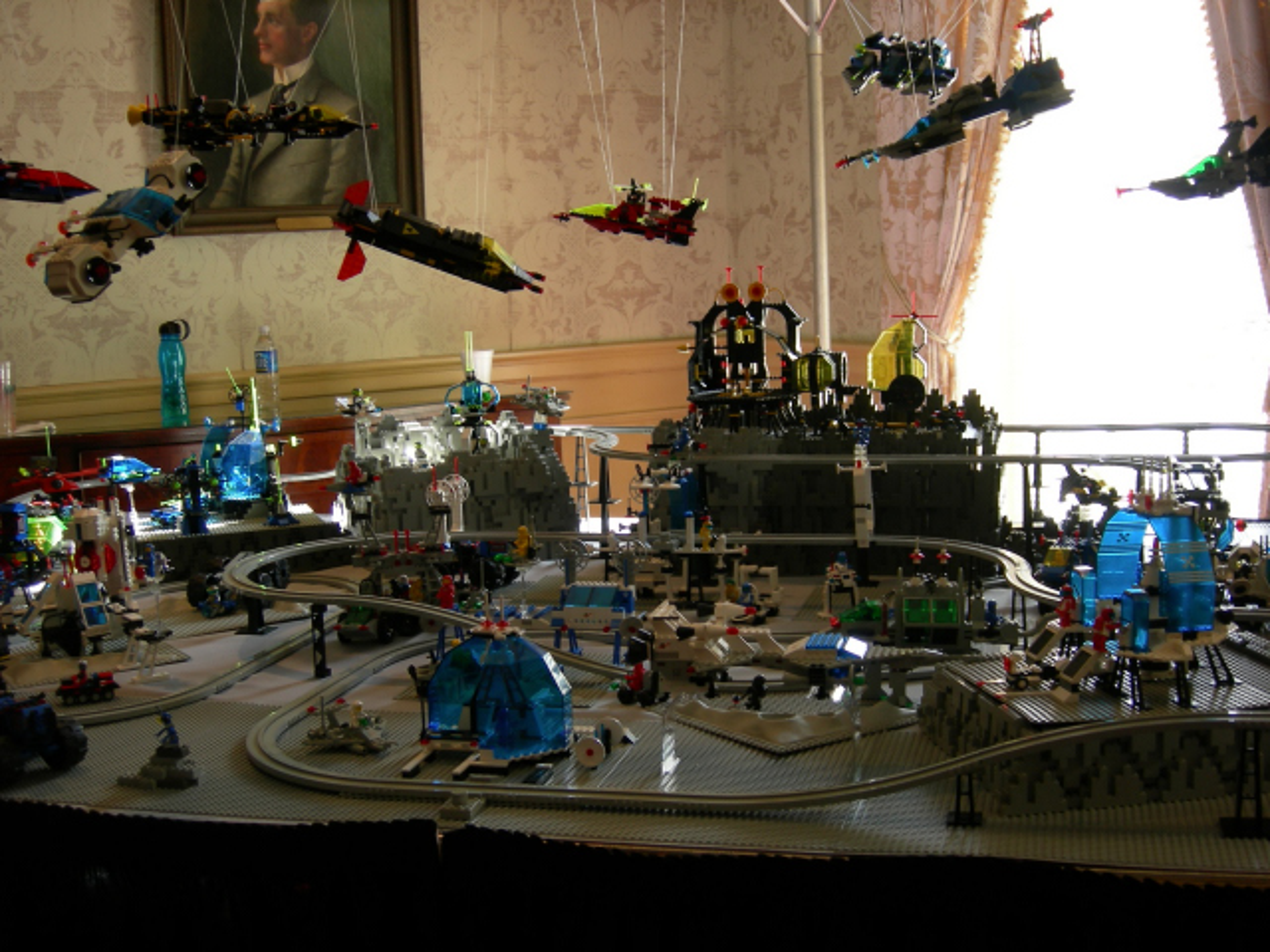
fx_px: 1614
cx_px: 635
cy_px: 476
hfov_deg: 42.9
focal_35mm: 44
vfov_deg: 32.9
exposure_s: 1/37
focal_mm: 9.1
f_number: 2.9
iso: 64
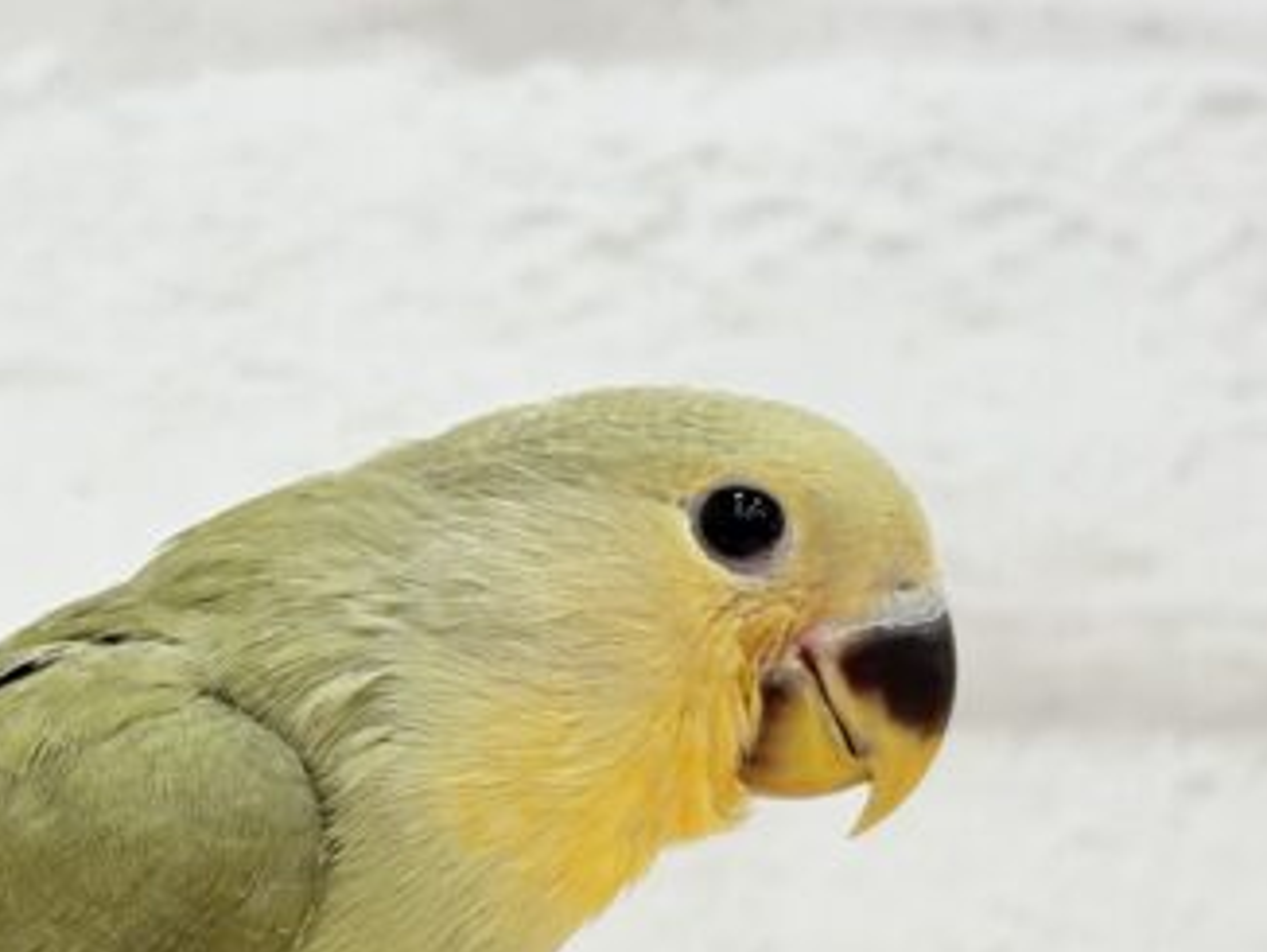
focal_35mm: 102
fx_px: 3736
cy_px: 804
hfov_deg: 19.1
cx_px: 272
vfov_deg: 14.4
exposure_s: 1/50
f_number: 1.6
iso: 50
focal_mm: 5.96
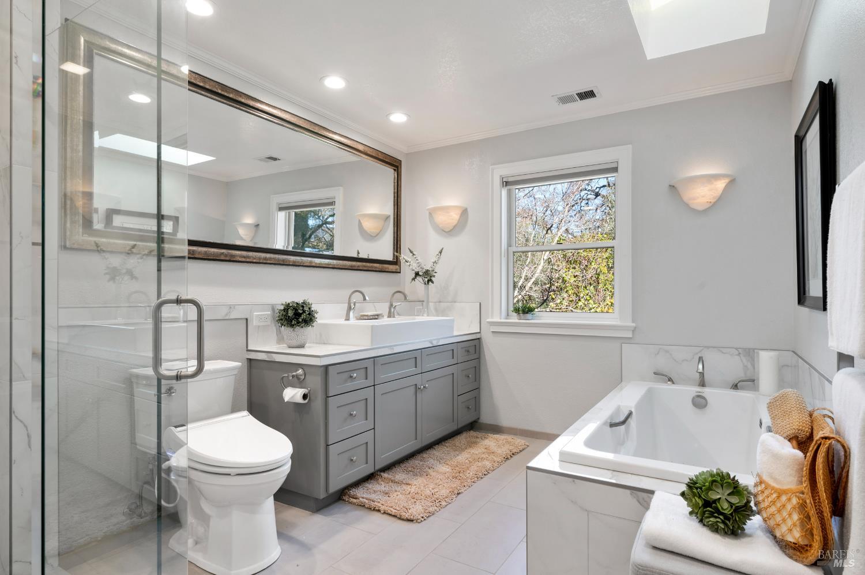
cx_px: 432
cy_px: 288
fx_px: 456
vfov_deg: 64.4
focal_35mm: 19
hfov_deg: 87.0
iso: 500
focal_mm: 19
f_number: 9
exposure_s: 1/8
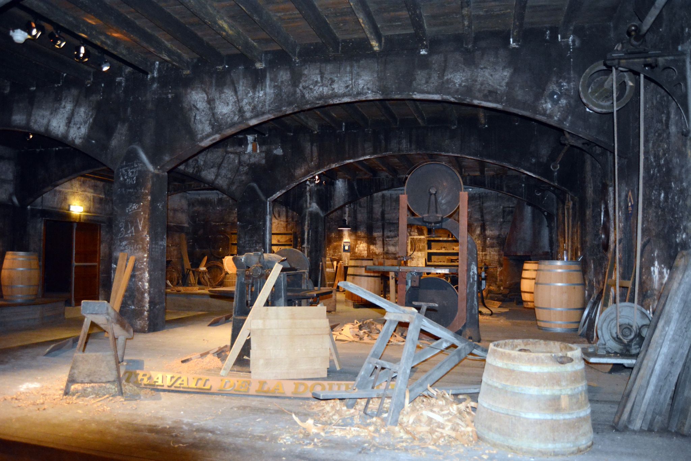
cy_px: 230
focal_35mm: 27
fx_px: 518
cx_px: 346
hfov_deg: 67.4
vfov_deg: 47.9
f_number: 3.5
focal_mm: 18
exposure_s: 1/60
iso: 3200
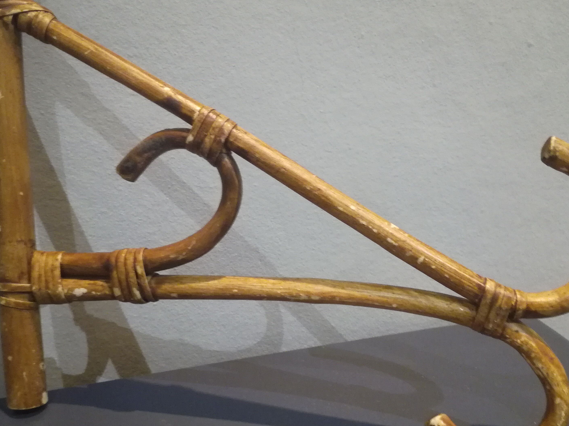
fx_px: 657
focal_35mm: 40
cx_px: 294
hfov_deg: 46.8
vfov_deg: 36.0
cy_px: 209
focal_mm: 3.79
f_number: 2
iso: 640
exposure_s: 1/16.7
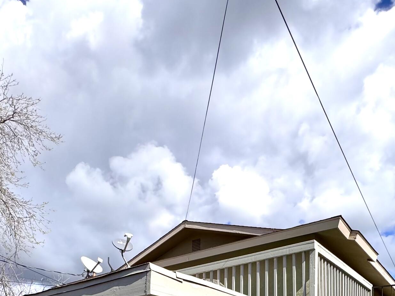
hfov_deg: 53.9
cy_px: 352
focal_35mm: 34
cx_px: 183
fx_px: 388
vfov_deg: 34.0
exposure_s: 1/2584
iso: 50
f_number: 2.2
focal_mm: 2.22
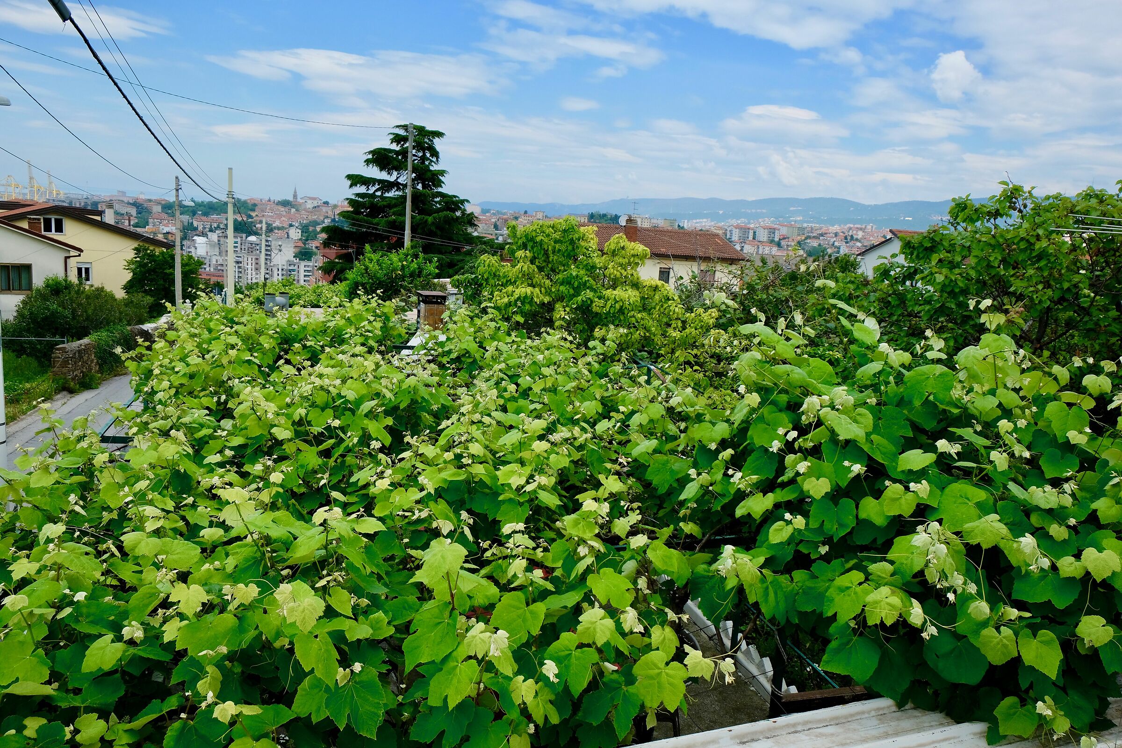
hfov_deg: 67.4
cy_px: 374
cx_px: 561
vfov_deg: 47.9
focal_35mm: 27
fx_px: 841
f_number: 8
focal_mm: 18
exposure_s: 1/550
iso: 400
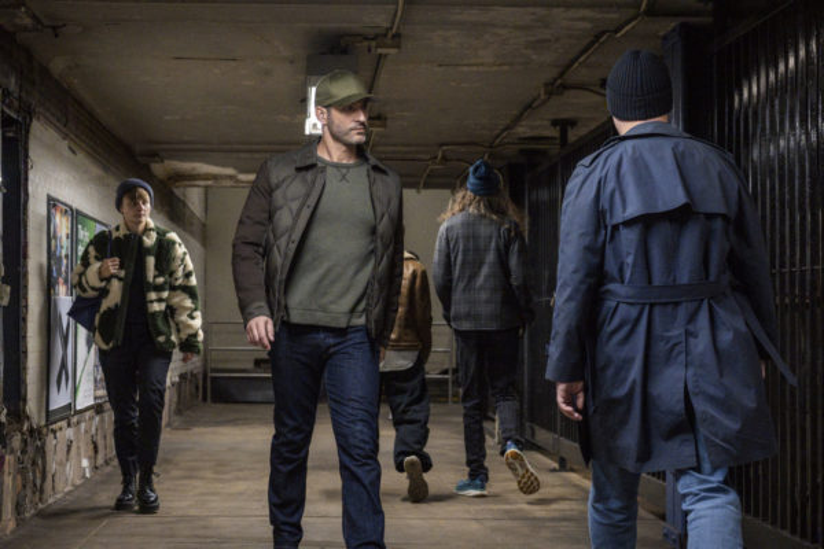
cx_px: 412
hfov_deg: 34.5
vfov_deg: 23.4
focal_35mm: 58
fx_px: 1327
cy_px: 274
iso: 4000
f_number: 2.8
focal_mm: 39
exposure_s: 1/800
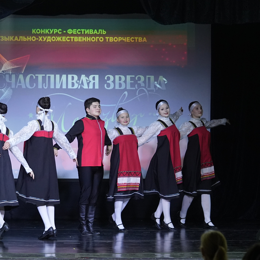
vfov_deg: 10.1
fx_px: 1470
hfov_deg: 10.1
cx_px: 72
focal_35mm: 173
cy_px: 130
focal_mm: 90
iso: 3200
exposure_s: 1/400
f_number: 2.8
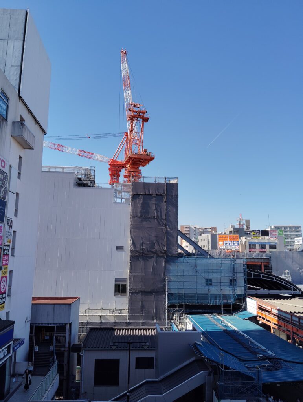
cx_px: 152
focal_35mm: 28
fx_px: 326
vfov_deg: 63.4
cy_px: 201
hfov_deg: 49.9
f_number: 1.8
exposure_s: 1/621
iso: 50
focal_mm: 4.22
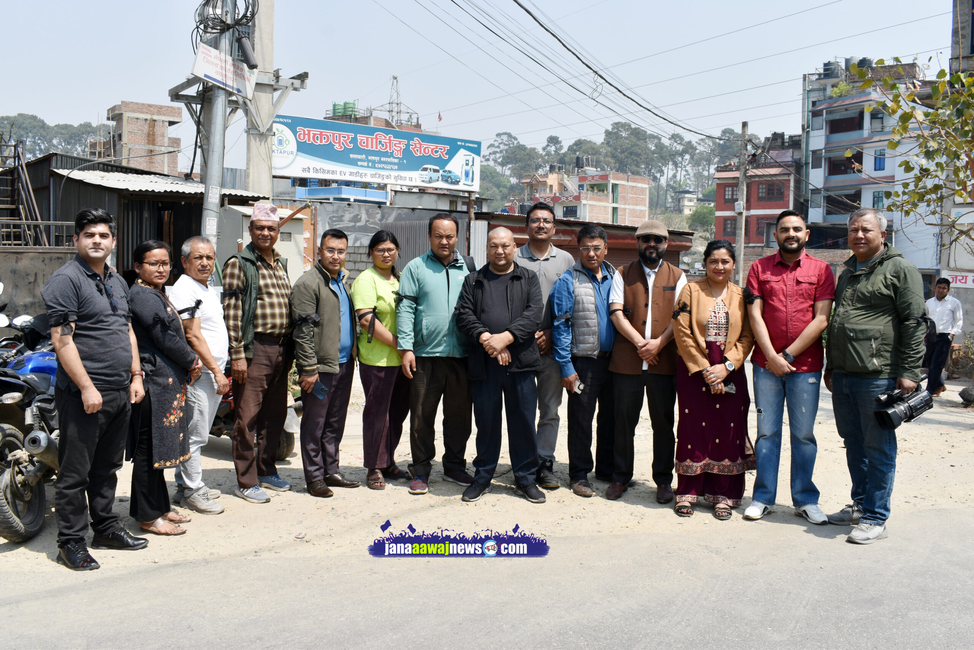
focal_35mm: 30
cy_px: 325
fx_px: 812
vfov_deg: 43.6
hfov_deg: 61.9
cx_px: 487
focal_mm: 20
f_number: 9
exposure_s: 1/320
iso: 200
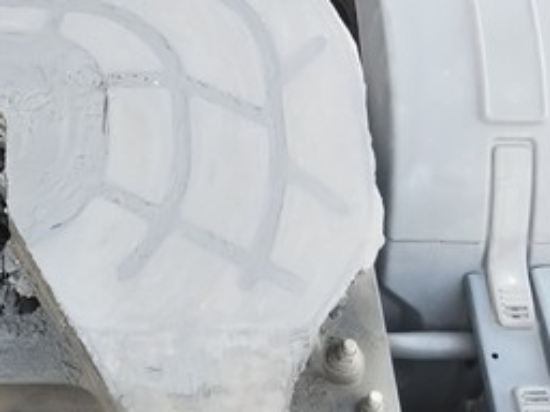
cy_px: 172
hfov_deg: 25.4
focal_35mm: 75
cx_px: 84
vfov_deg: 19.6
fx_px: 1192
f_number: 2.2
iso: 50
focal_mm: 4
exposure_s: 1/30
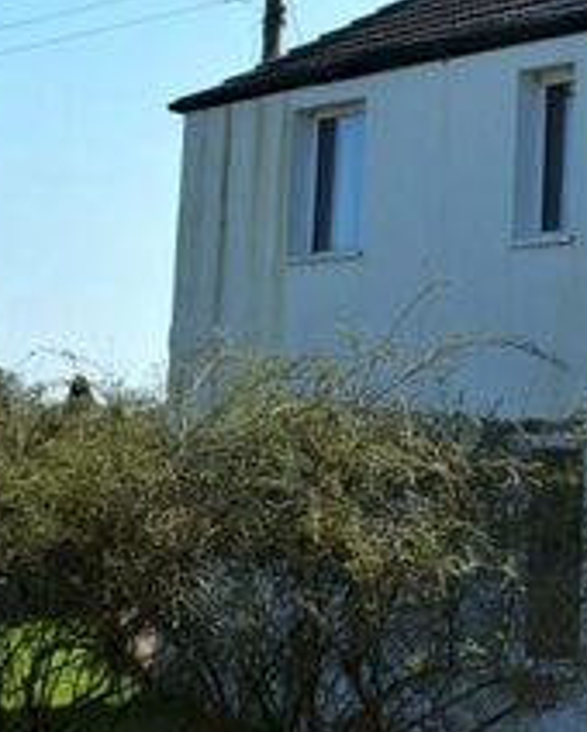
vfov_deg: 19.6
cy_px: 309
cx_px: 991
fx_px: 2115
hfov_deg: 14.3
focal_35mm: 98
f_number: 10
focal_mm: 21
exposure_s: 1/200
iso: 100
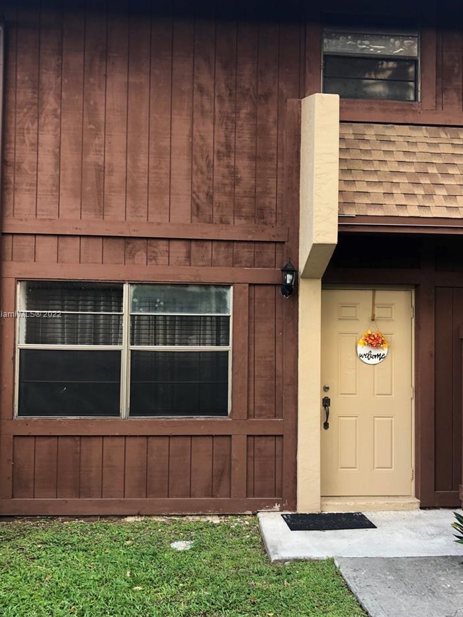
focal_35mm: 36
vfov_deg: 51.3
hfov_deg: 39.7
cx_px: 238
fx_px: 642
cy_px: 315
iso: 50
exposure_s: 1/120
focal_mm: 3.99
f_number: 1.8
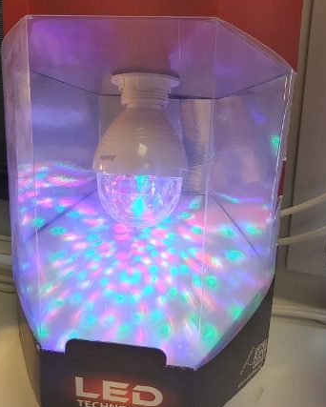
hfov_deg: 39.1
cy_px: 158
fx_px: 458
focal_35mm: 38
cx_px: 140
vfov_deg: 47.6
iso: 64
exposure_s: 1/189
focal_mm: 3.92
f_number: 1.7
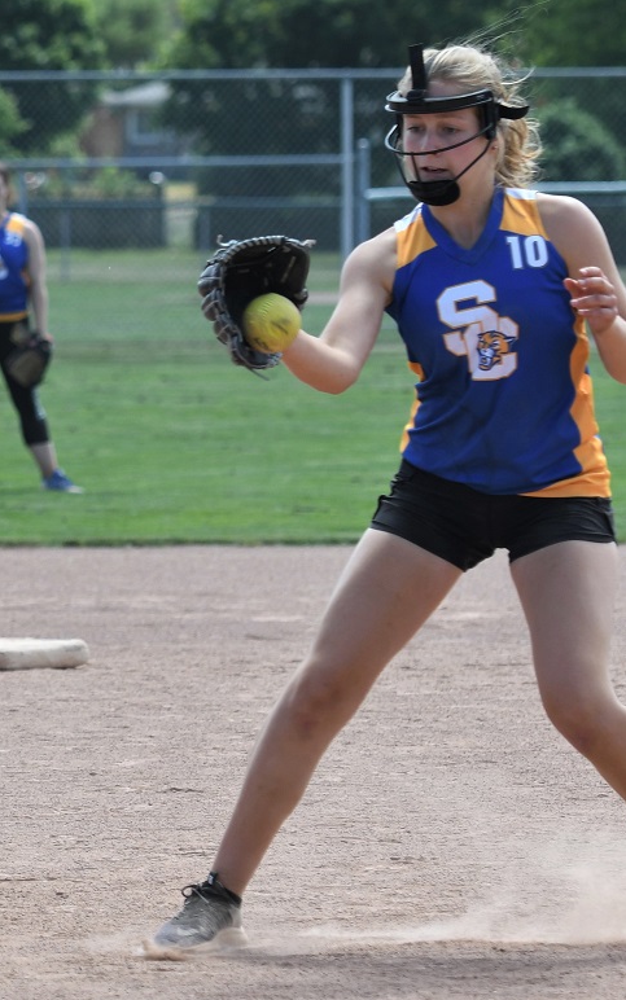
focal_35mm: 235
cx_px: 6
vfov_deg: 8.9
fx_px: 6410
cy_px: 500
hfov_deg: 5.6
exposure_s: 1/1000
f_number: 4
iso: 180
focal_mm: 102
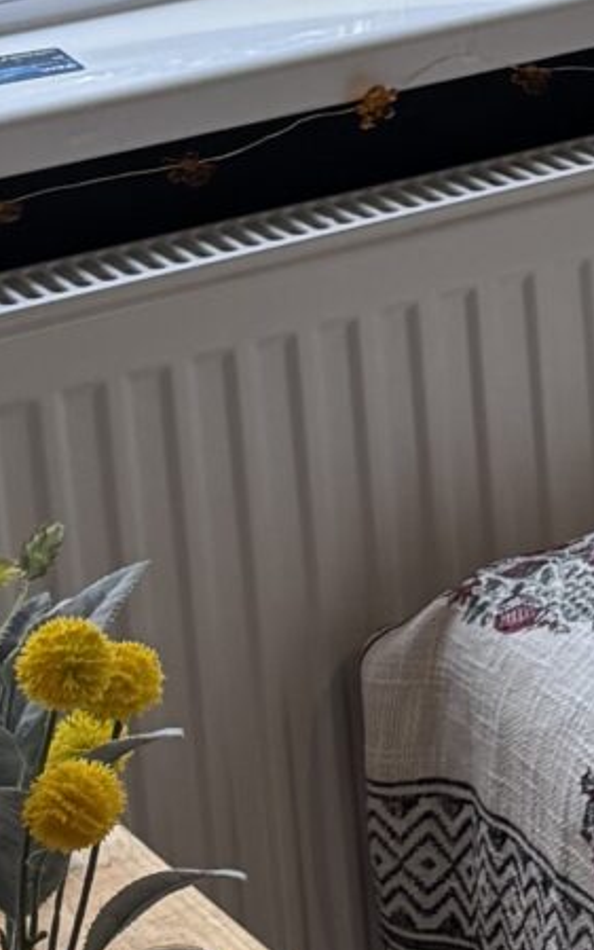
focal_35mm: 145
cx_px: 1788
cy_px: -339
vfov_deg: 13.8
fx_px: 3752
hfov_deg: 7.8
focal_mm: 6.76
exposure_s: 1/100
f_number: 1.78
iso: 80
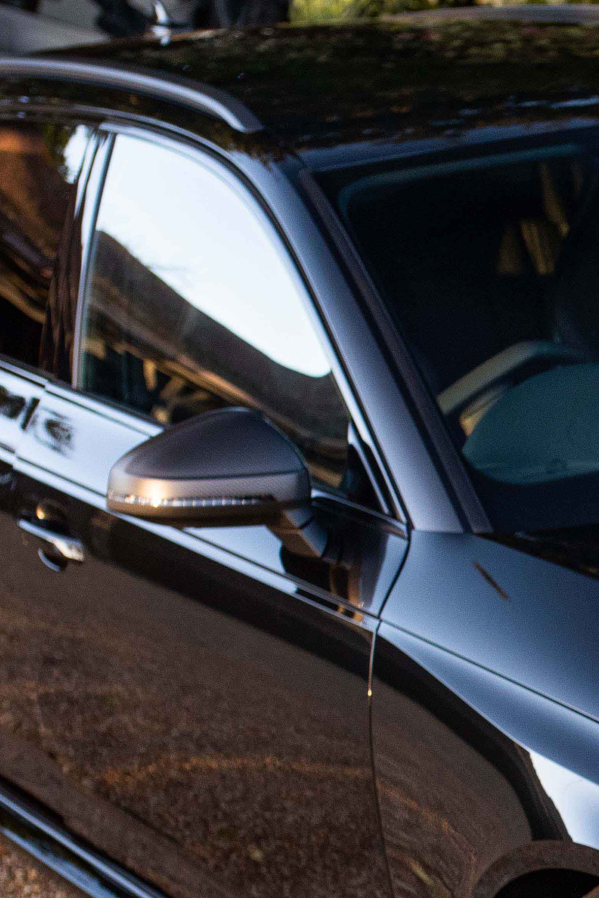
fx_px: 2769
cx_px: 1013
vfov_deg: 18.1
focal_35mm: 111
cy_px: 837
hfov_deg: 11.6
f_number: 3.5
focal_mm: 35
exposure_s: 1/250
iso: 640
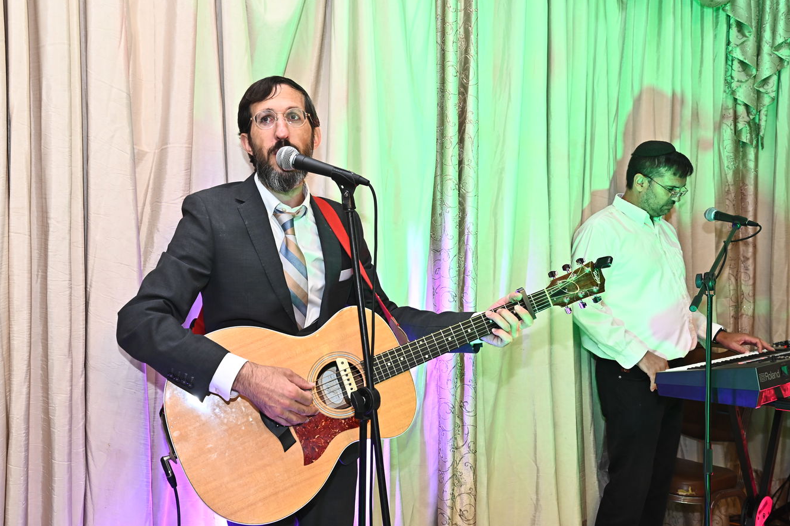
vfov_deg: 31.9
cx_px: 402
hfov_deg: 46.4
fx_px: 921
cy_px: 270
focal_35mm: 42
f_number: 8
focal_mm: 40
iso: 2000
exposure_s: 1/125
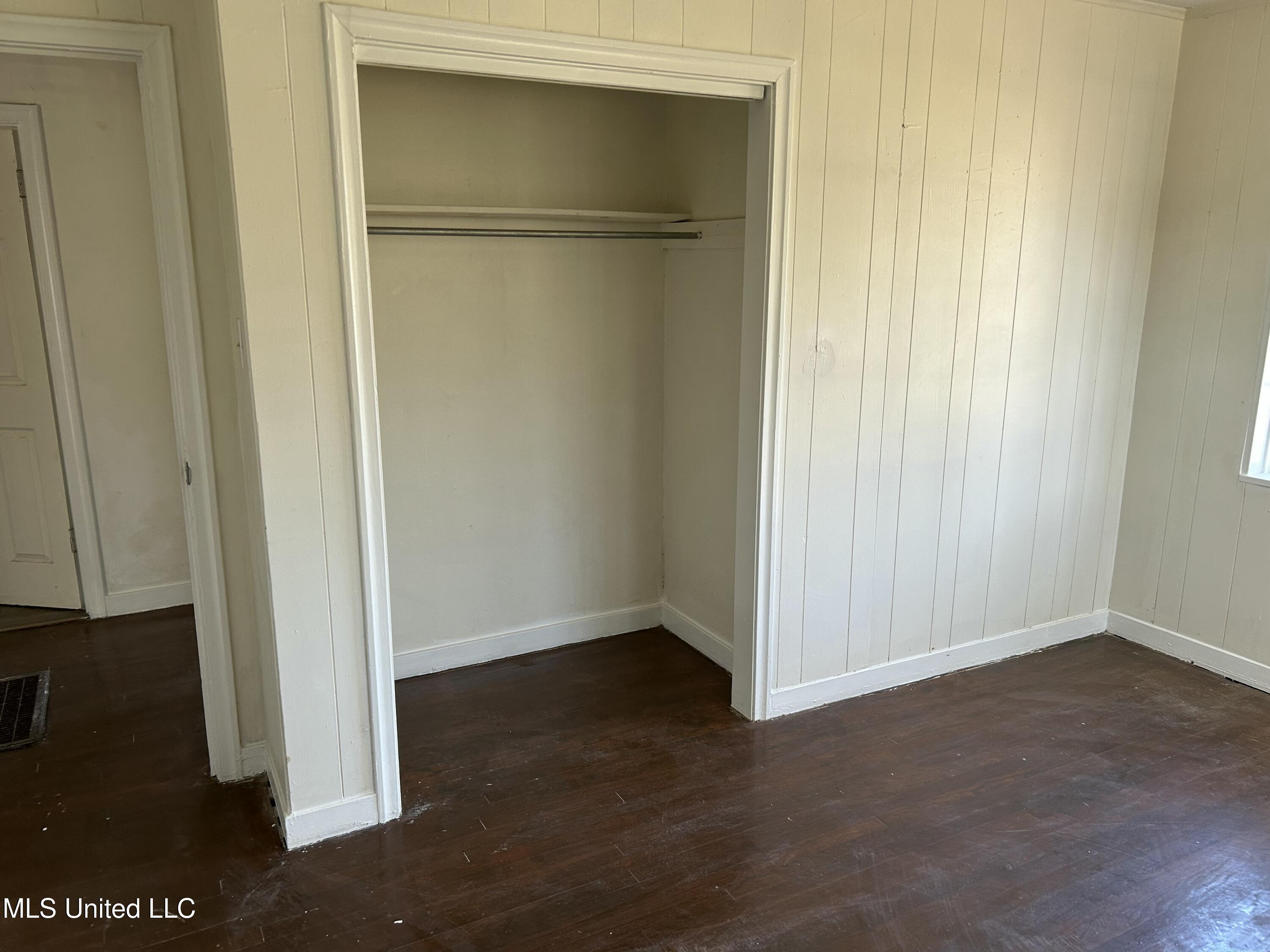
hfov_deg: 67.3
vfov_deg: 53.1
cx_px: 635
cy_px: 476
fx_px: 954
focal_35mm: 26
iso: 100
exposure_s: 1/121
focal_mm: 5.7
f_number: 1.5
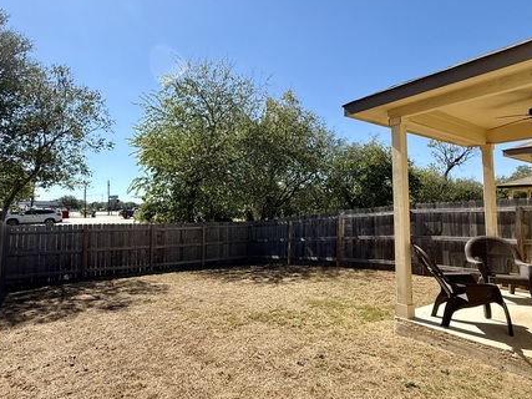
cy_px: 186
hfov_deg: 78.9
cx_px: 248
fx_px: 323
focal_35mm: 21
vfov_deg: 63.4
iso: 50
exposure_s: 1/1656
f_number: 2.2
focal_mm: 2.22
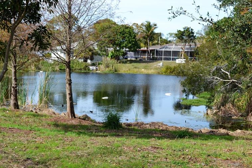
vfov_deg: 25.5
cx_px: 106
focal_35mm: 53
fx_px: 371
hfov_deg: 37.4
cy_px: 98
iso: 100
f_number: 7.1
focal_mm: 26
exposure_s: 1/200
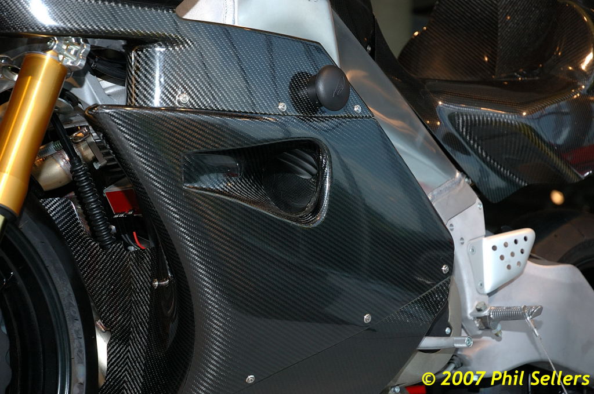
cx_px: 297
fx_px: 1730
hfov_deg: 19.5
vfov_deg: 13.0
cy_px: 197
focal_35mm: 105
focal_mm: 70
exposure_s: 1/125
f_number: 4.5
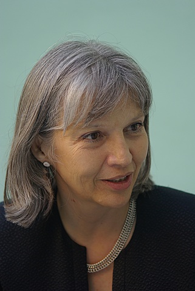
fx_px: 1216
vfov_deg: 13.7
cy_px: 146
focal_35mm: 150
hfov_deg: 9.2
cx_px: 98
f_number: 2.8
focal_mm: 100
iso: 200
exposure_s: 1/90
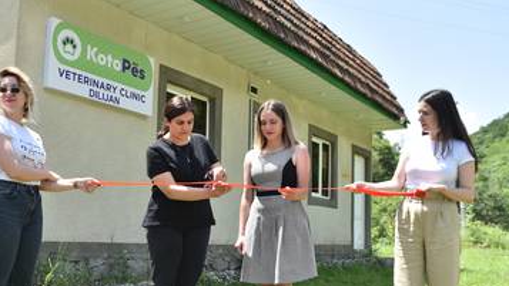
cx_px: 185
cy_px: 191
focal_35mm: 44
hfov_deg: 45.9
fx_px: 594
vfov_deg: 27.0
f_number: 5
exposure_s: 1/1250
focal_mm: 30
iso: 400
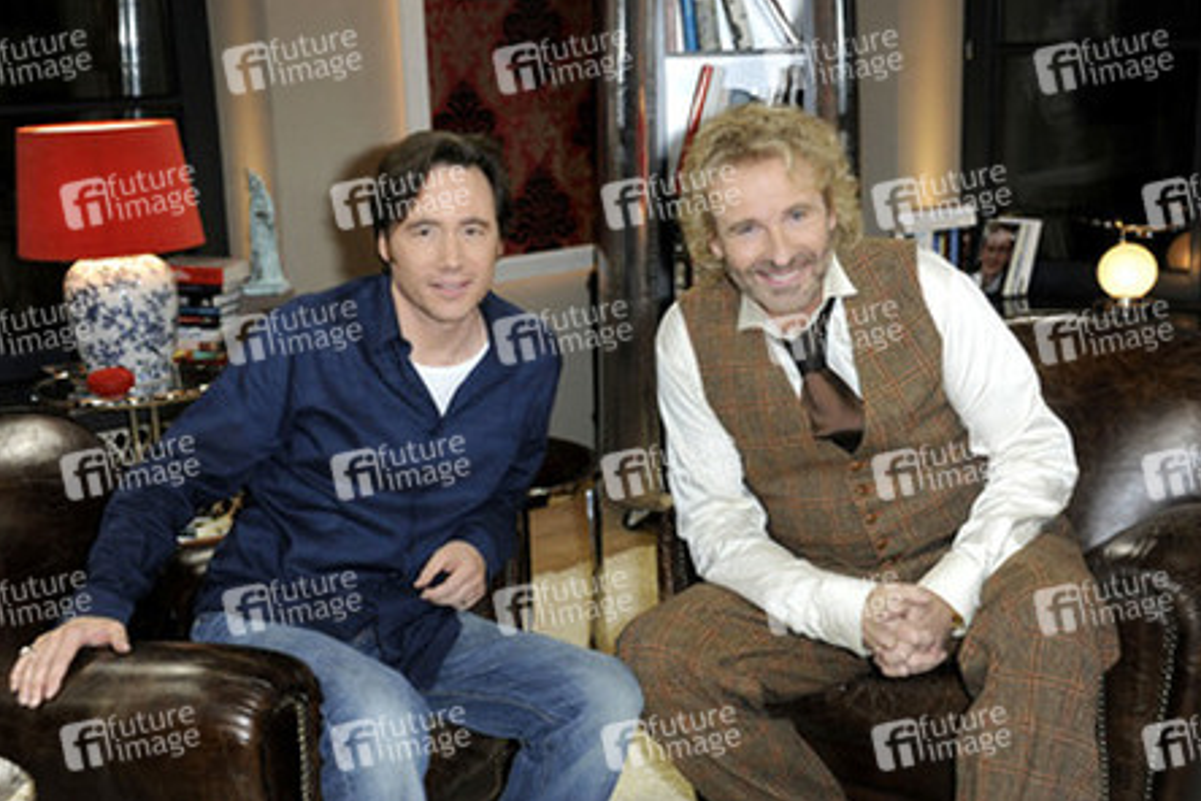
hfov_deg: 31.9
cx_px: 599
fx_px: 2102
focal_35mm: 63
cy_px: 400
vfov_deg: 21.6
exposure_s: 1/160
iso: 2500
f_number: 5.6
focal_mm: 62
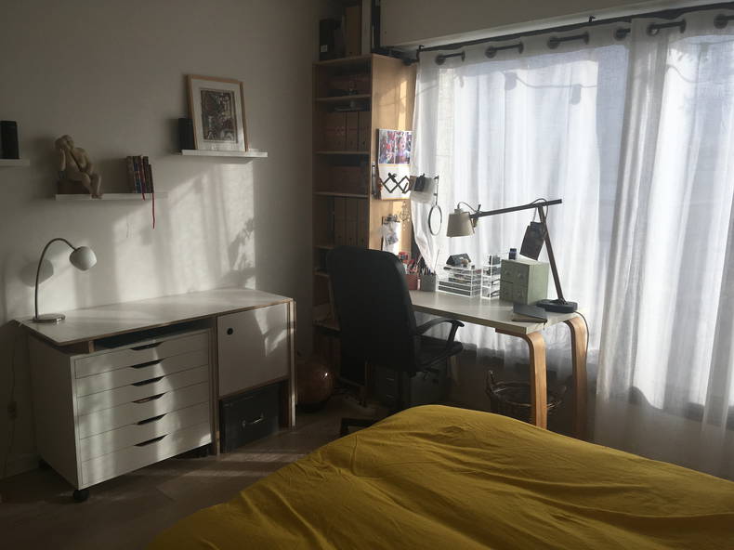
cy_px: 275
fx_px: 615
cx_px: 367
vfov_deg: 48.2
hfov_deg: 61.7
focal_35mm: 29
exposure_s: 1/596
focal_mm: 4.15
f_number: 2.2
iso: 25
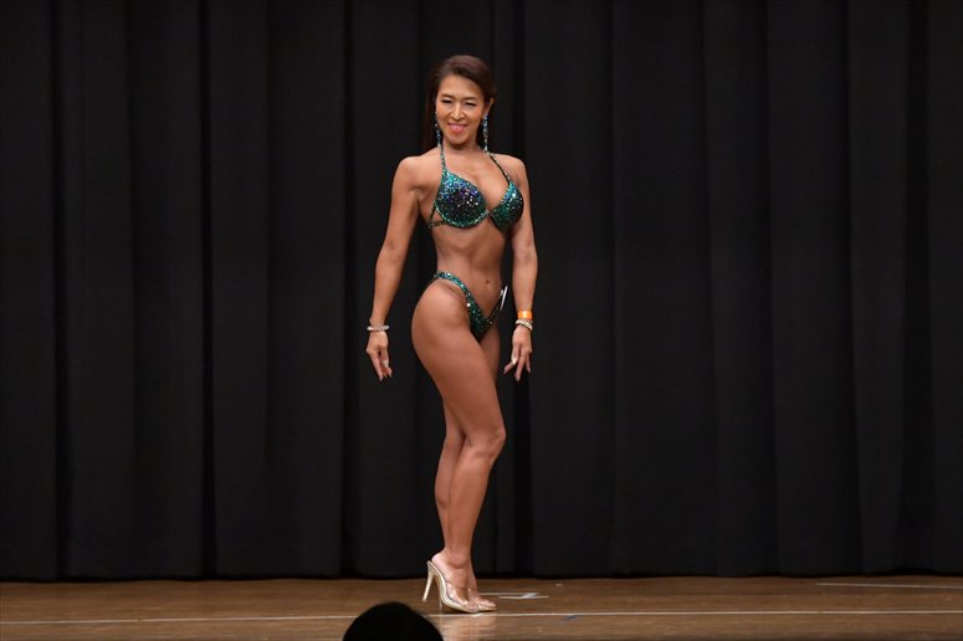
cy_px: 320
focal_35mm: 240
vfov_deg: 5.7
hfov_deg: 8.6
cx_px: 482
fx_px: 6417
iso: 6400
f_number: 5.6
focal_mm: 160
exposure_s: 1/400
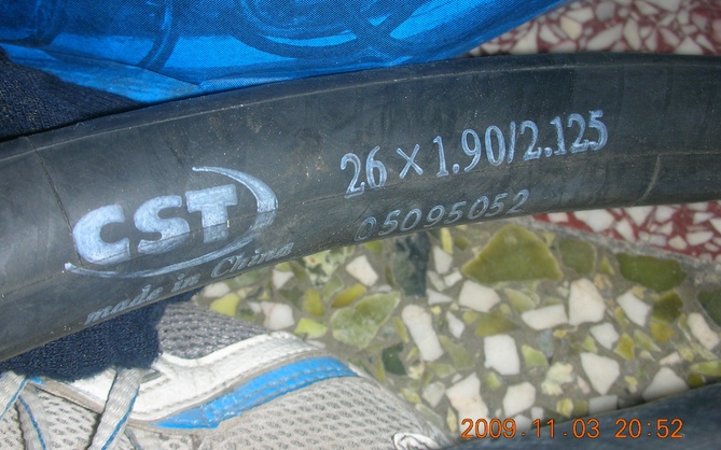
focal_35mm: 51
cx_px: 352
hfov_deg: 39.6
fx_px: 1002
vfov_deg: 25.3
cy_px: 205
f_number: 9.9
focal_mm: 7.7
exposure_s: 1/60.1
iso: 50
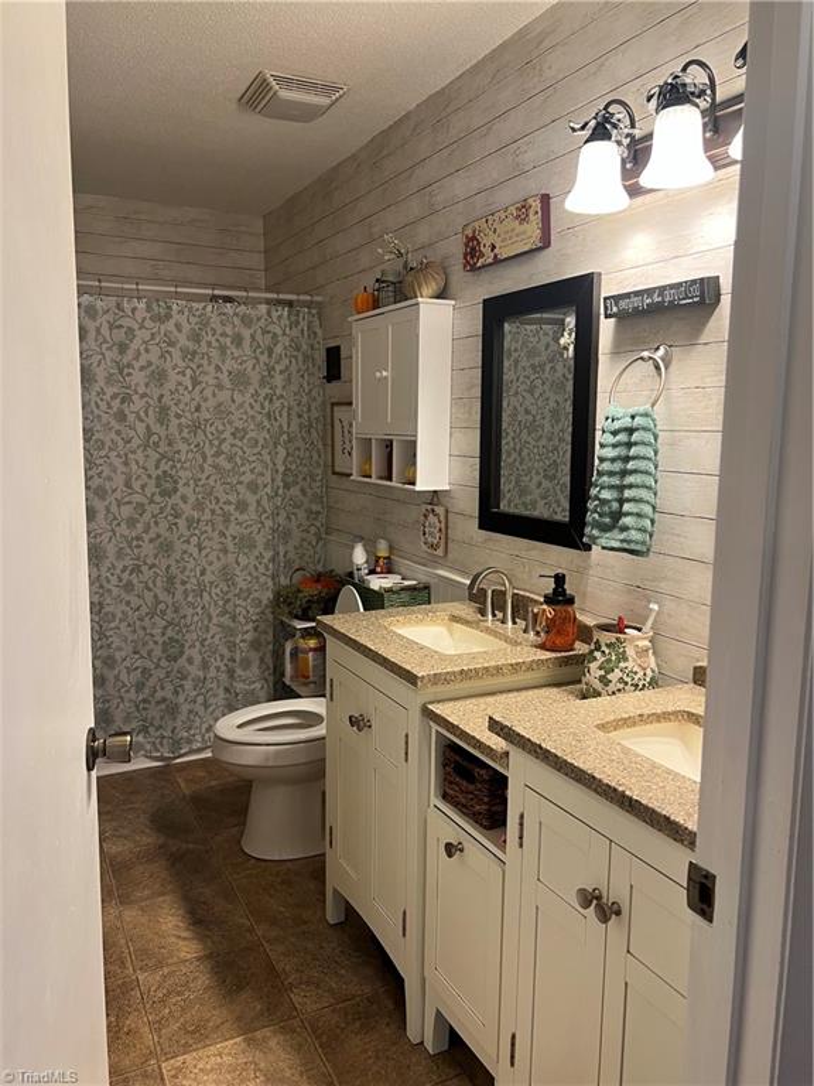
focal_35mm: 26
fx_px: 815
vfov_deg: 67.3
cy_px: 543
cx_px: 407
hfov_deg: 53.1
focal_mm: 5.7
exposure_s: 1/60
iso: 100
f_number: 1.5
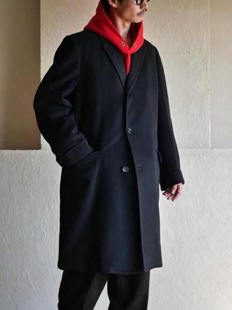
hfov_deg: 19.4
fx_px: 679
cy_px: 155
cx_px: 116
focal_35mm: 76
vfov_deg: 25.7
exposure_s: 1/100
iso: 500
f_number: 3.9
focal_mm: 38
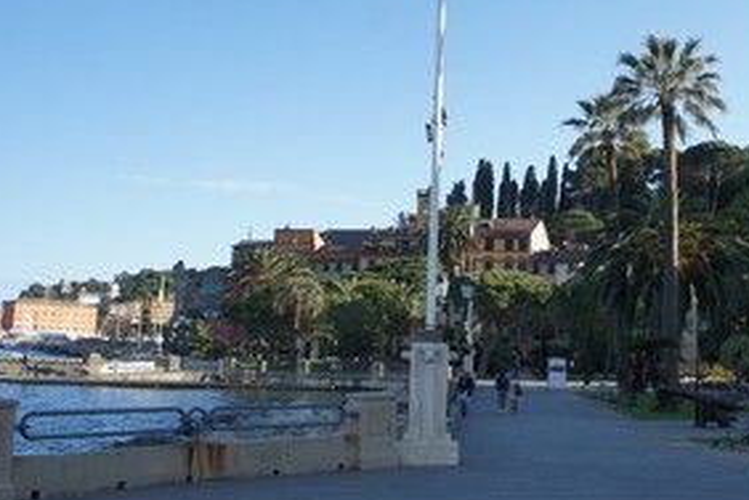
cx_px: 547
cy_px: 223
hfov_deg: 43.3
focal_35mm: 44
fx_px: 915
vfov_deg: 30.5
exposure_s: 1/200
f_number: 7.1
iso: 200
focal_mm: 18
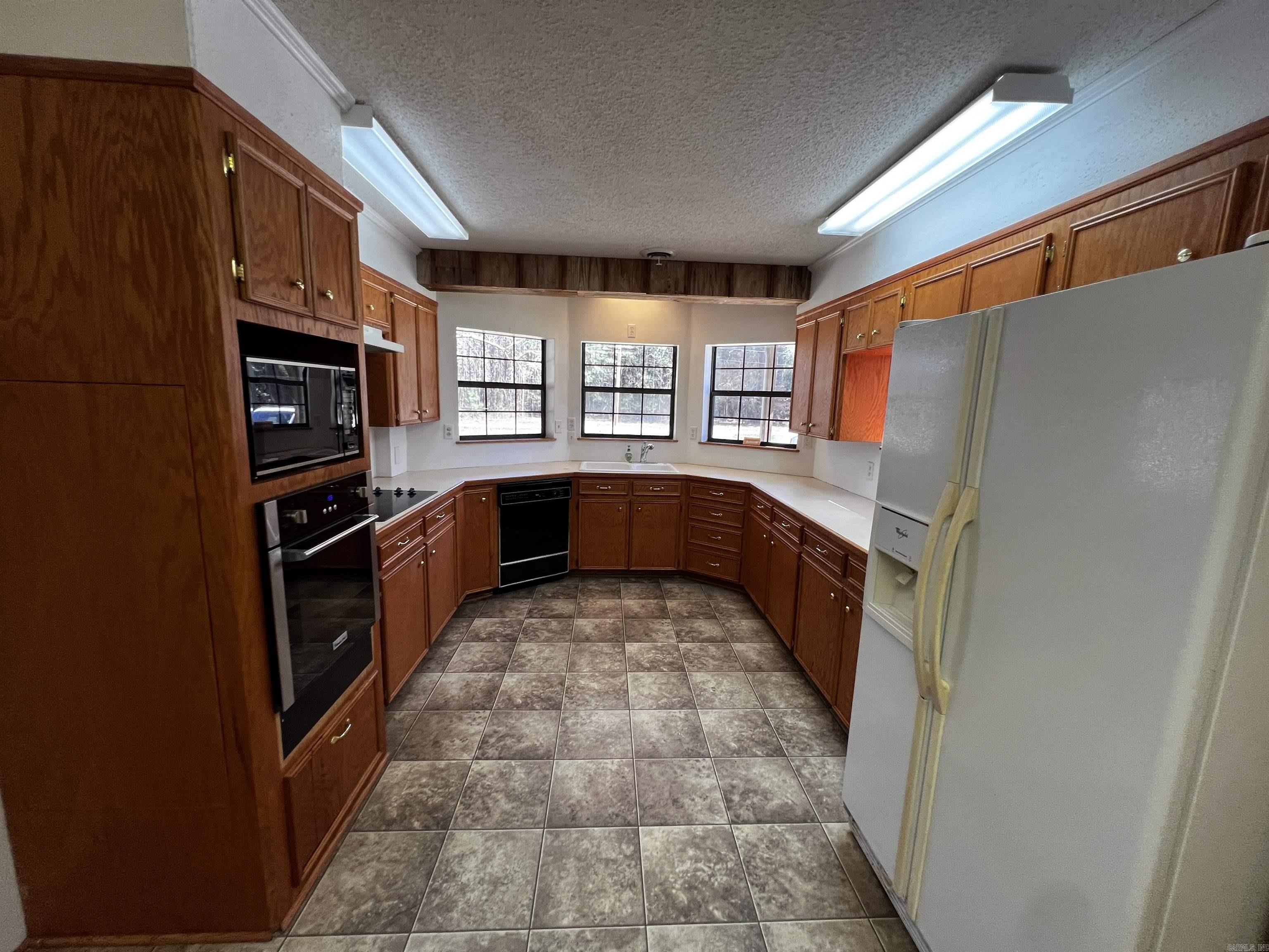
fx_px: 477
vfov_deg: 89.9
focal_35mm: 13
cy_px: 476
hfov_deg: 106.2
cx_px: 634
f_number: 1.8
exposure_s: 1/120
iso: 125
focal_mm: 1.57
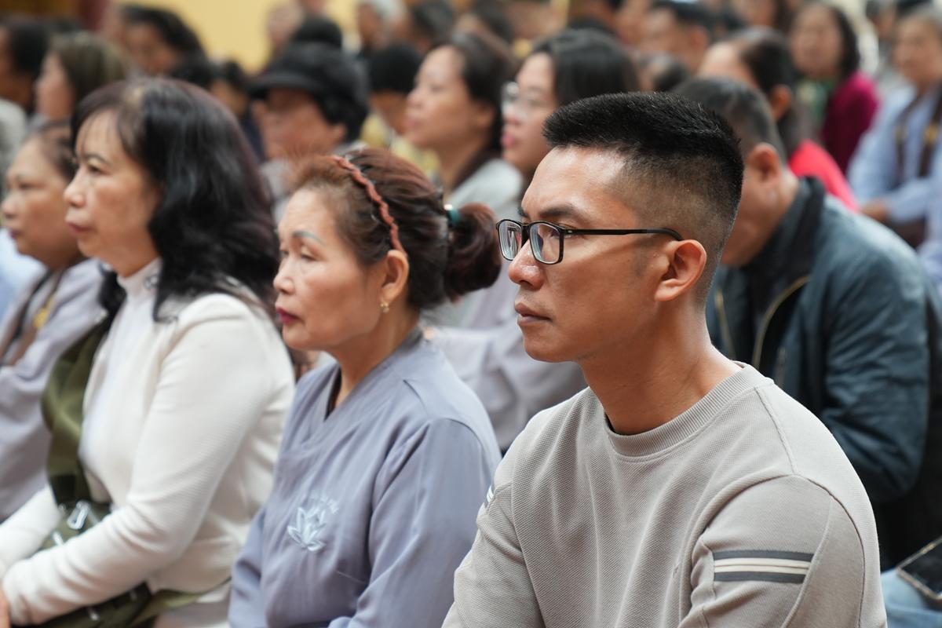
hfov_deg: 19.5
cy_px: 314
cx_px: 471
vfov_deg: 13.0
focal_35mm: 105
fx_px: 2747
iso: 500
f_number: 2.8
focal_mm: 70
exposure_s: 1/125
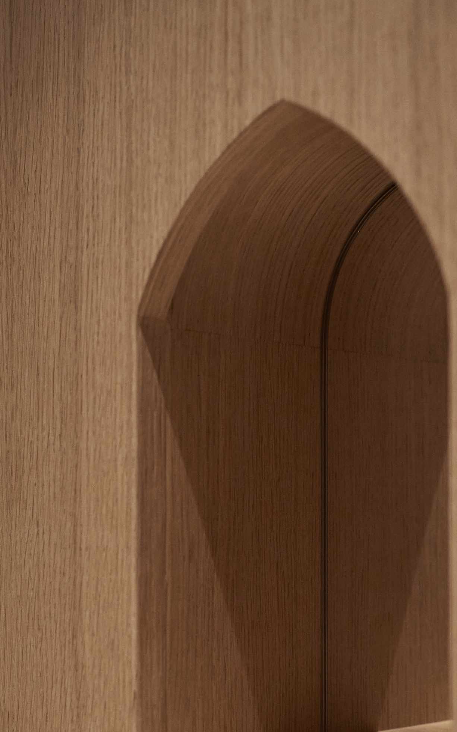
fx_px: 1614
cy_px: 516
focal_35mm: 81
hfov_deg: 16.1
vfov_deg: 25.3
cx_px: 277
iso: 1600
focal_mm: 35
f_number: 2.8
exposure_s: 1/100
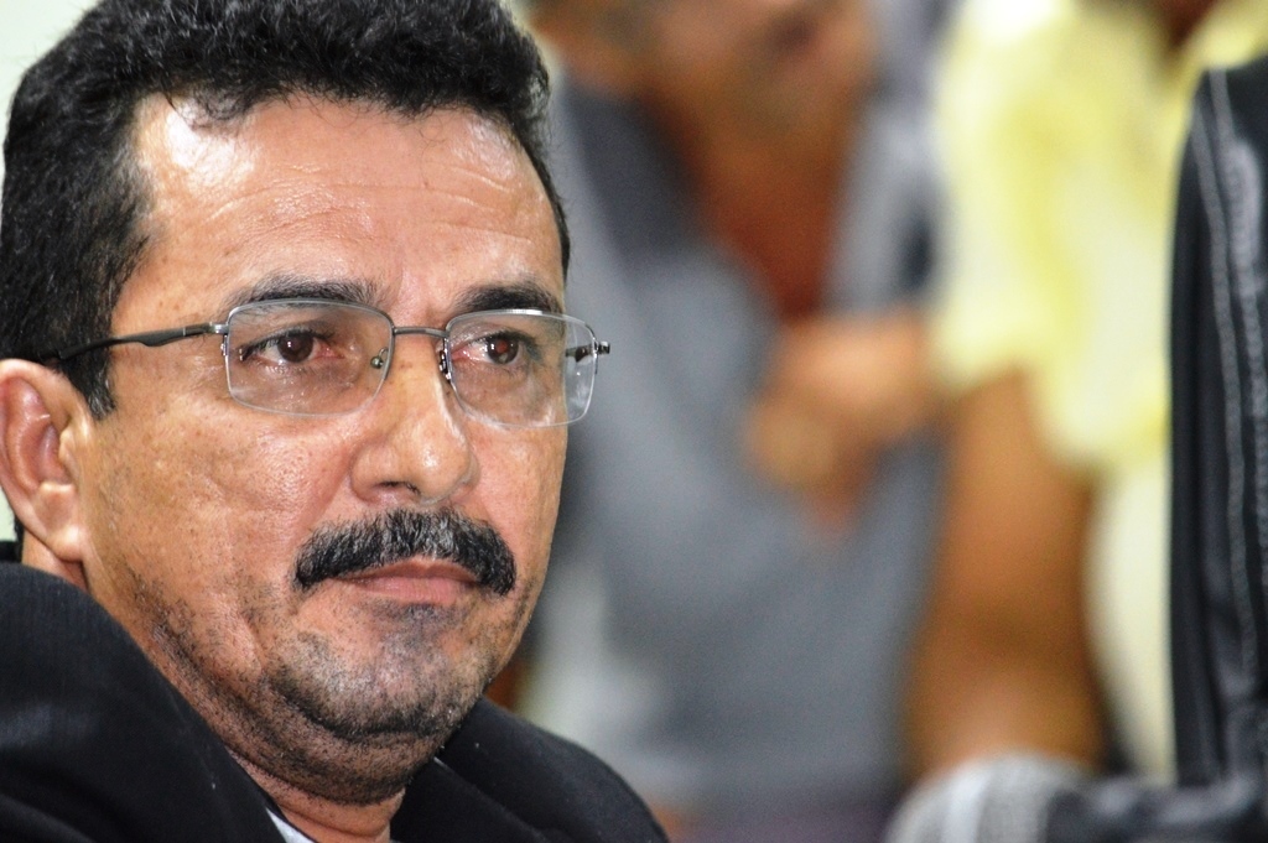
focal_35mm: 450
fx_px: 15837
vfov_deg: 3.1
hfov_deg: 4.6
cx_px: 634
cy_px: 422
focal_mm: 300
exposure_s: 1/60
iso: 3200
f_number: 5.6
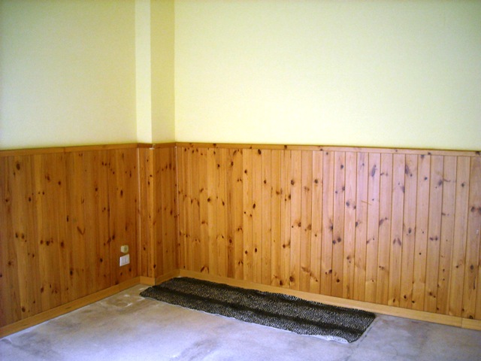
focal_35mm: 35
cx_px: 240
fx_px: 486
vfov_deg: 40.7
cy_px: 180
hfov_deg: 52.6
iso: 400
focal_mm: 5.7
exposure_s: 1/42
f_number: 2.8
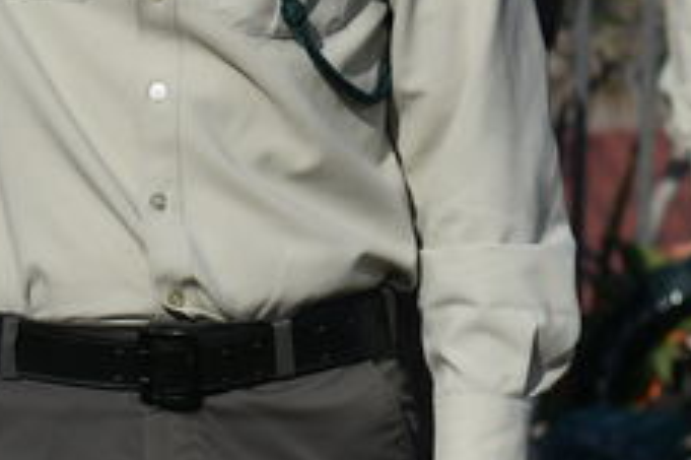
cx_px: -58
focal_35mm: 321
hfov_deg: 6.4
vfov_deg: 4.3
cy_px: 160
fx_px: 6157
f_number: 3.2
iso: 125
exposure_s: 1/5000
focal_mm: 52
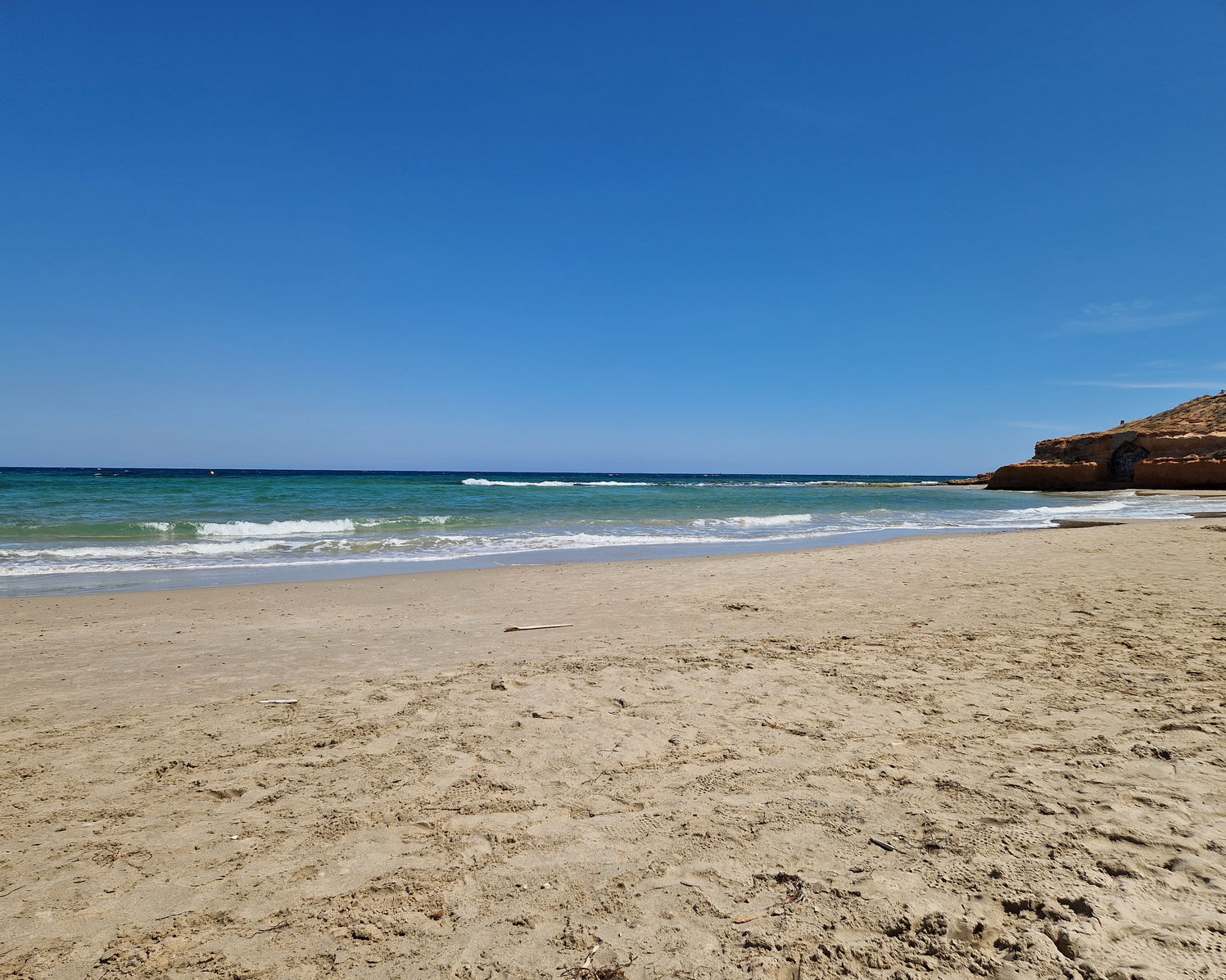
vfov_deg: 58.8
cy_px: 490
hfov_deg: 70.3
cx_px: 624
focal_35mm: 24
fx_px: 871
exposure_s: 1/2904
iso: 50
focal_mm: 5.4
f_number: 1.8
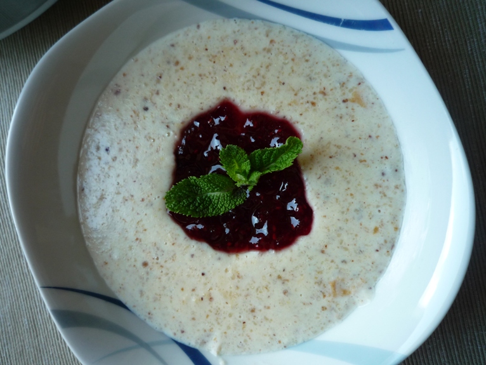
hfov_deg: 69.4
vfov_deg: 54.9
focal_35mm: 25
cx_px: 243
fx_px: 351
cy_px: 182
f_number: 2.8
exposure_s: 1/30
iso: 125
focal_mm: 4.4
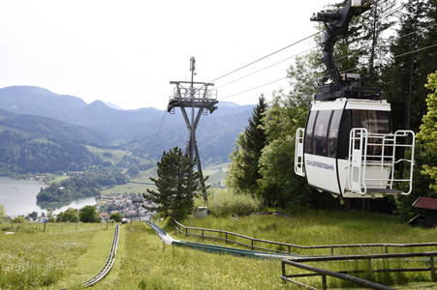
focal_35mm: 35
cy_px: 145
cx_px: 218
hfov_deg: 54.5
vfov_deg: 37.8
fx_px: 425
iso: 200
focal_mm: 35
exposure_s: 1/125
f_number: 11
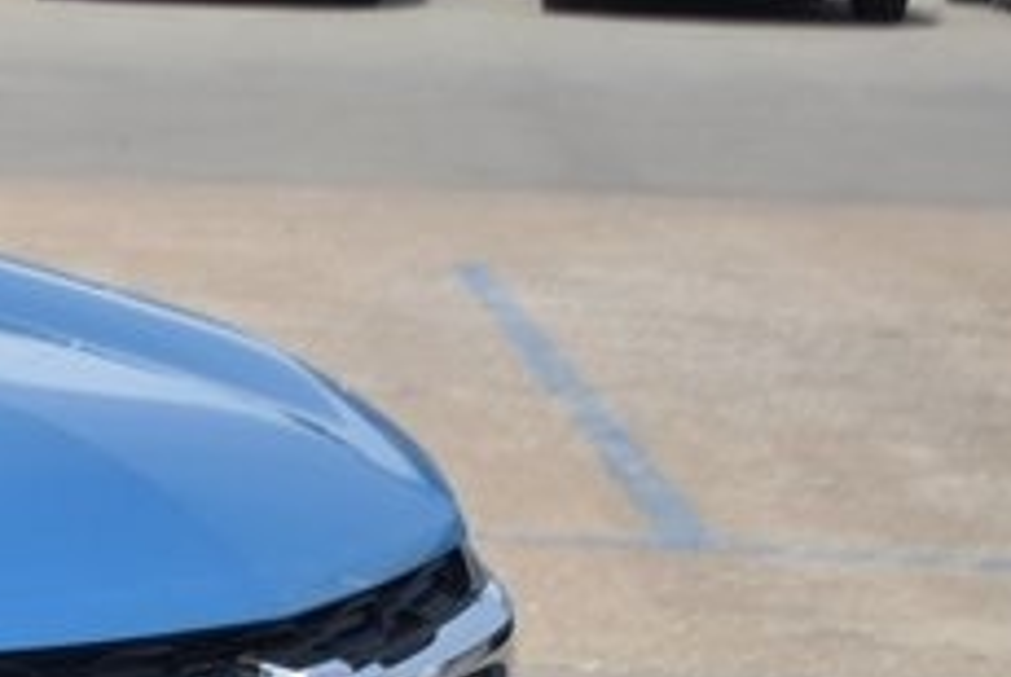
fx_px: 4499
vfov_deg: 8.6
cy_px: 400
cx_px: -991
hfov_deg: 11.6
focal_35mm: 160
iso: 100
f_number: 4.5
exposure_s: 1/1000
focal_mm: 24
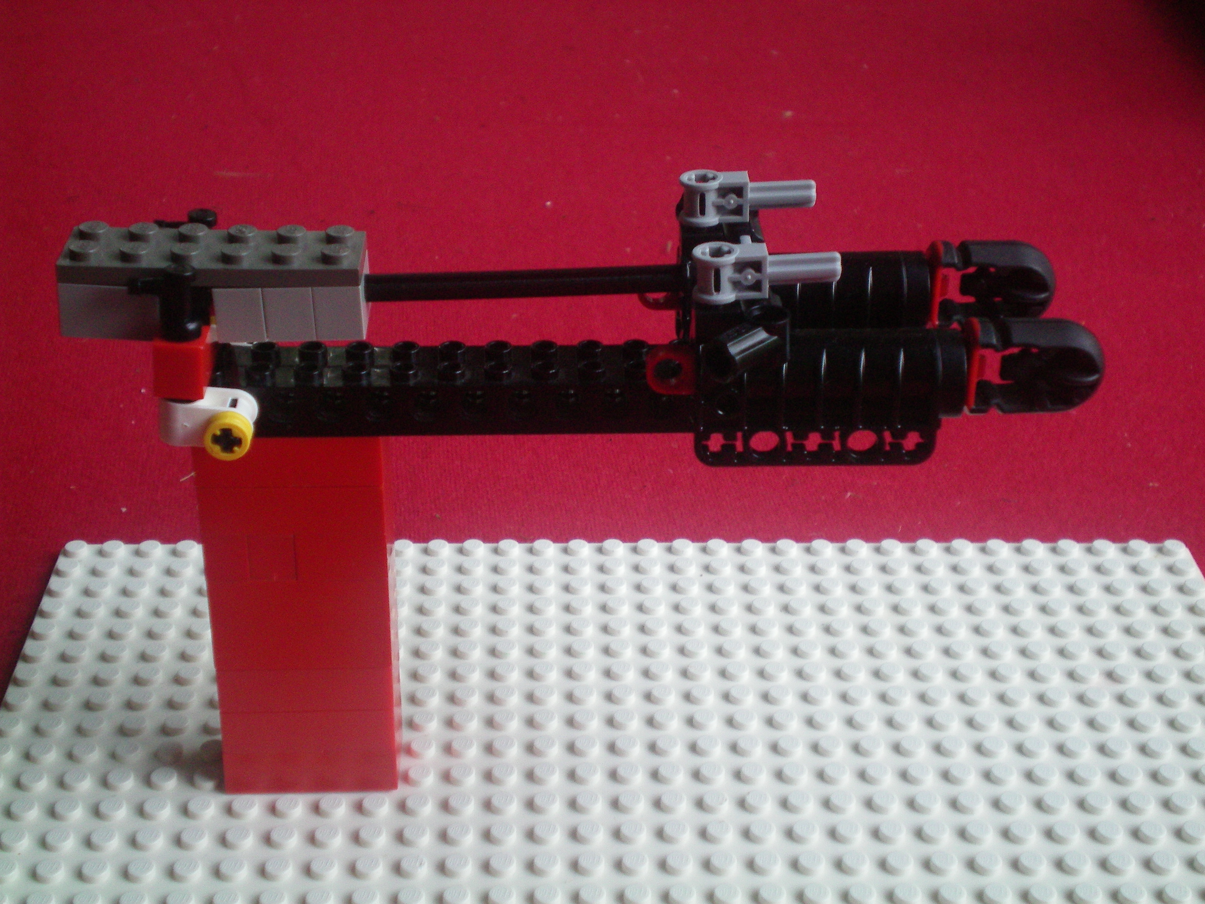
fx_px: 1949
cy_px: 452
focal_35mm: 56
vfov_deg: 26.1
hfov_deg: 34.3
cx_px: 602
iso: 125
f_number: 3.9
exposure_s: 1/60
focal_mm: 9.3
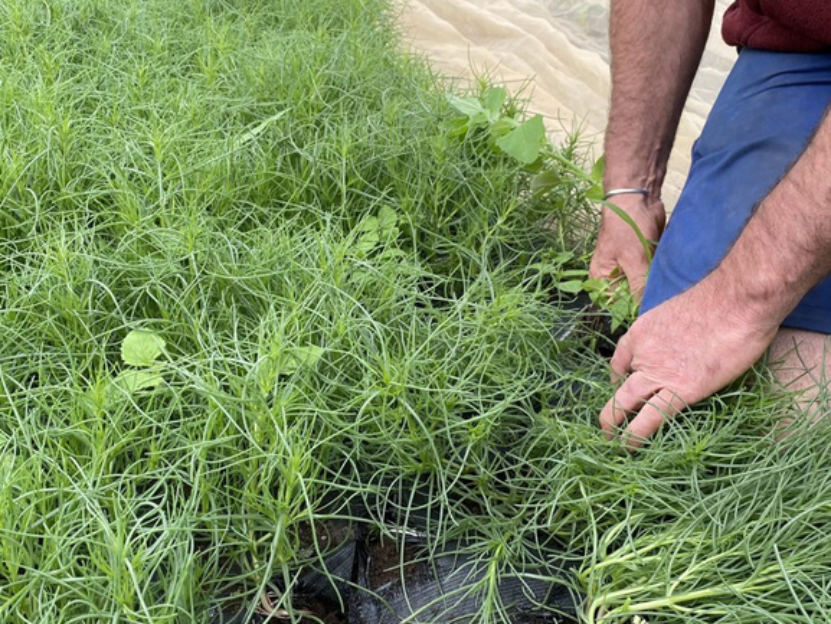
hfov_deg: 65.3
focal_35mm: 27
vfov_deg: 51.4
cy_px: 315
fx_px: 648
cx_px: 416
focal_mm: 4.25
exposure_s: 1/152
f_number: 1.8
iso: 32
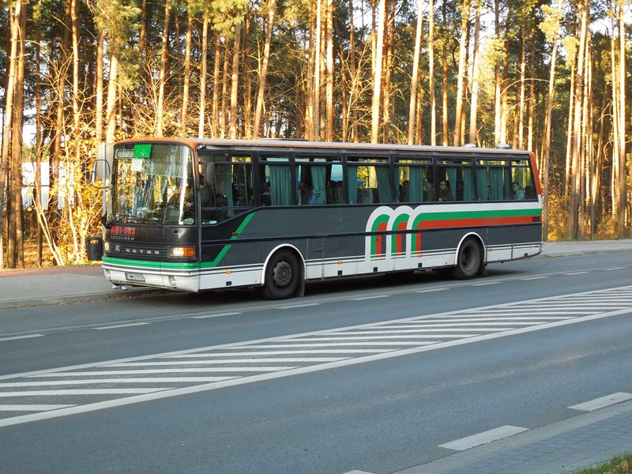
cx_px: 316
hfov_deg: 31.7
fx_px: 1114
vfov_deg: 24.0
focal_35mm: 61
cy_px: 237
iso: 400
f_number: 4.3
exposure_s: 1/160
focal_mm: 11
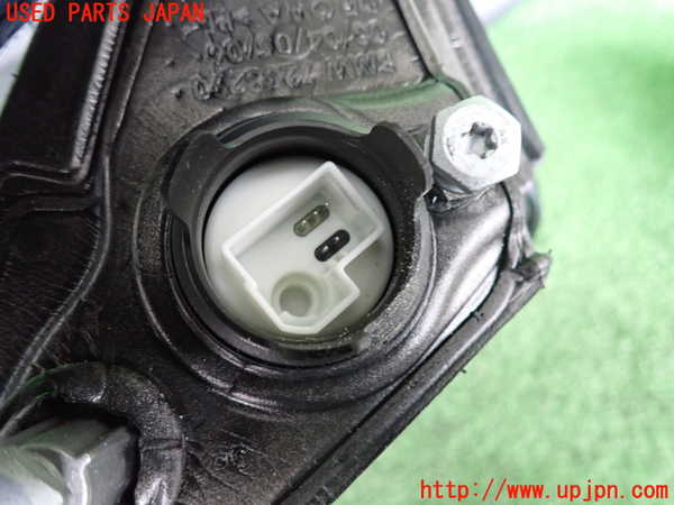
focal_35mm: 25
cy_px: 252
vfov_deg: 54.9
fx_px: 487
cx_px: 337
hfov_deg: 69.4
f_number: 2
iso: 800
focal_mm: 4.5
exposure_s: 1/30
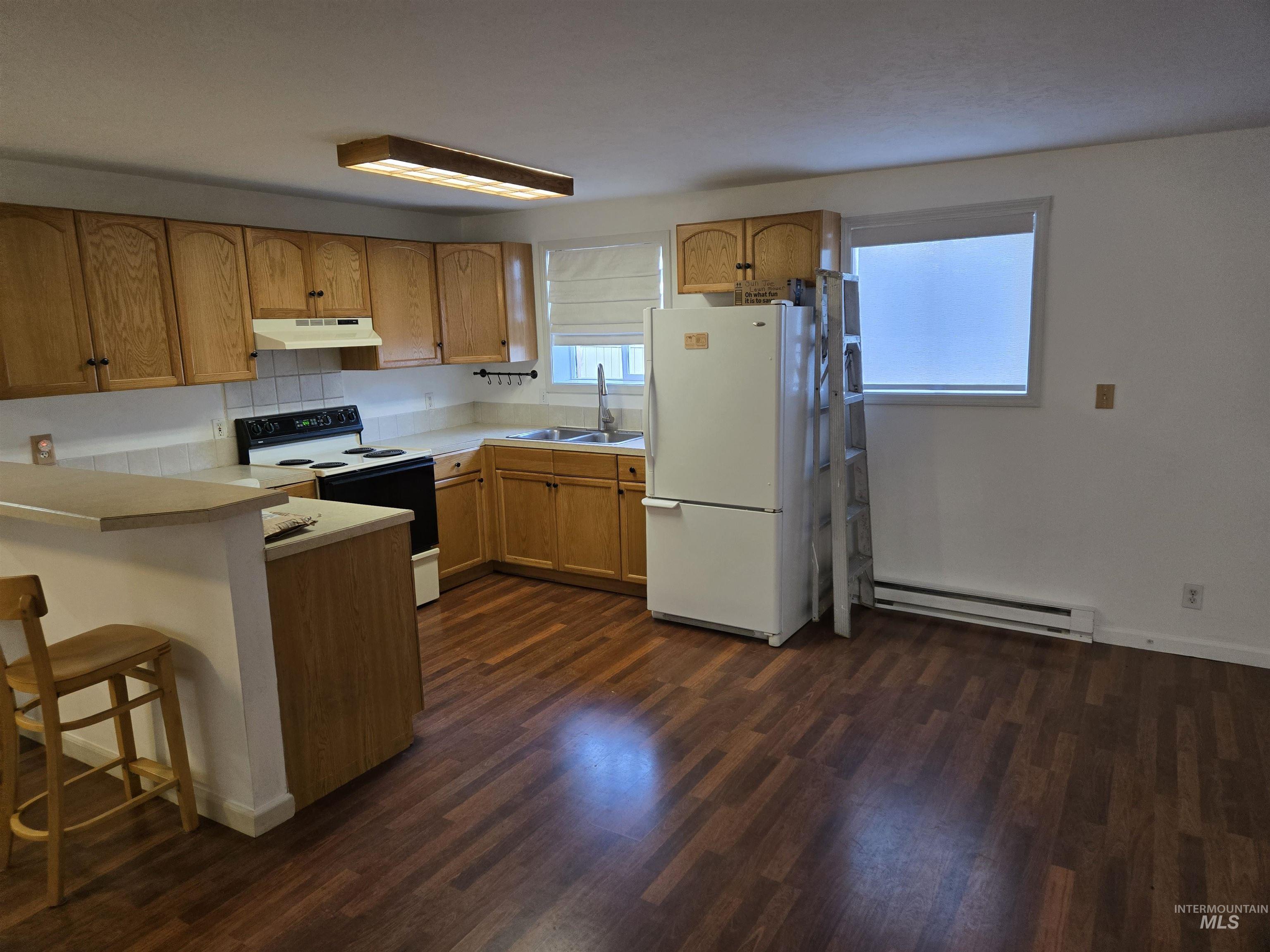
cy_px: 476
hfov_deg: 73.9
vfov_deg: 58.9
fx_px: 844
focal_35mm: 23
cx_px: 635
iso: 320
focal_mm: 5.4
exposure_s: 1/60
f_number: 1.8
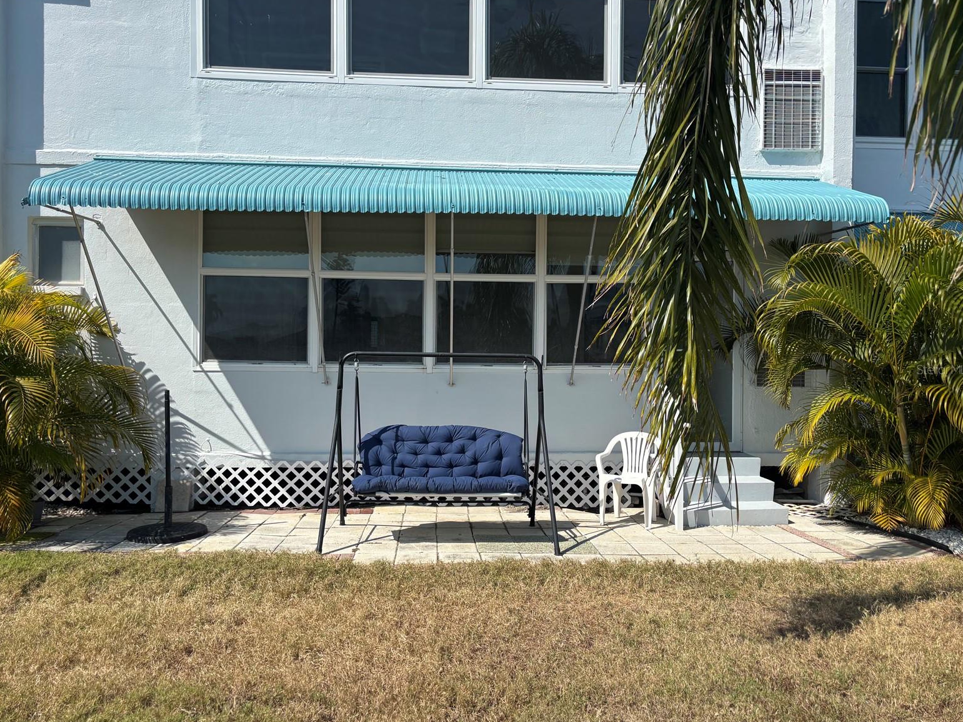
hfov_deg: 65.3
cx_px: 476
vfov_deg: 51.4
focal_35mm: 27
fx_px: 751
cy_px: 369
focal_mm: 5.96
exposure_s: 1/4854
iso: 50
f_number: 1.6
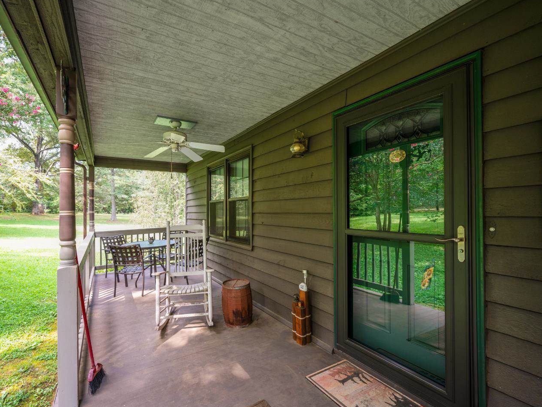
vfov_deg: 78.1
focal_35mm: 16
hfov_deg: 94.0
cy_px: 209
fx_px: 251
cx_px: 236
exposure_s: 1/15
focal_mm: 14
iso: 200
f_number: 8
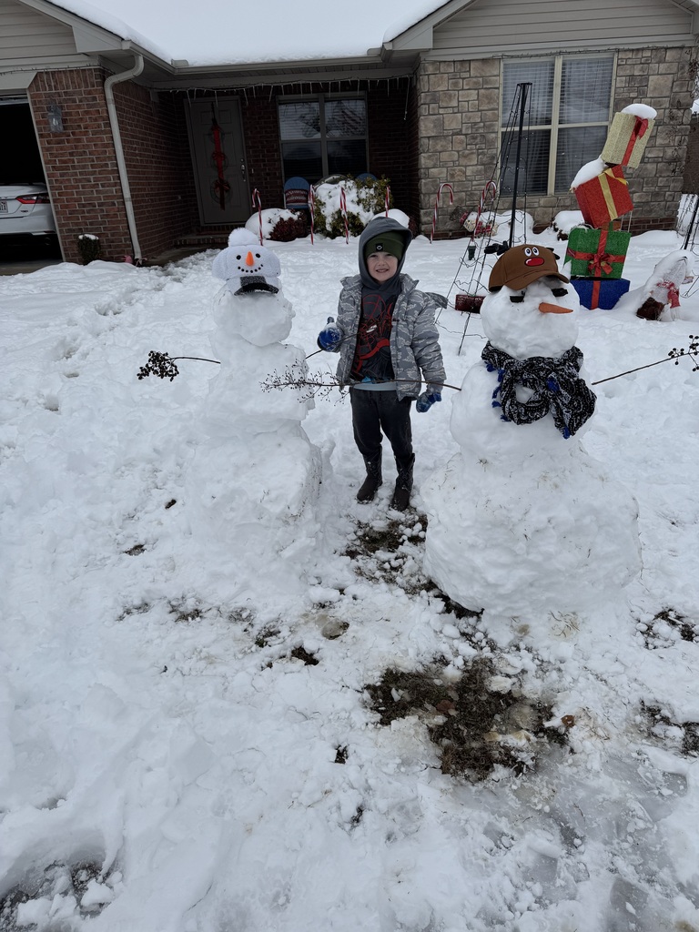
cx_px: 350
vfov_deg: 71.6
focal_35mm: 24
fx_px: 646
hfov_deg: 56.8
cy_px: 466
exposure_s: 1/5348
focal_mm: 6.76
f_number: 1.78
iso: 80
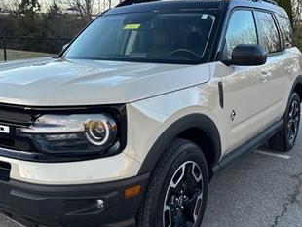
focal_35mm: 39
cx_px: 129
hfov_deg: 47.7
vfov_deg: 36.9
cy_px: 119
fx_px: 341
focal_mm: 6.86
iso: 80
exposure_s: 1/311
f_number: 1.78
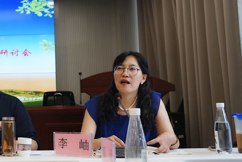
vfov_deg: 43.6
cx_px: 121
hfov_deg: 61.9
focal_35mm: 30
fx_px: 202
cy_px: 81
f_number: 4
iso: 160
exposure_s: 1/60
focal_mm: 30
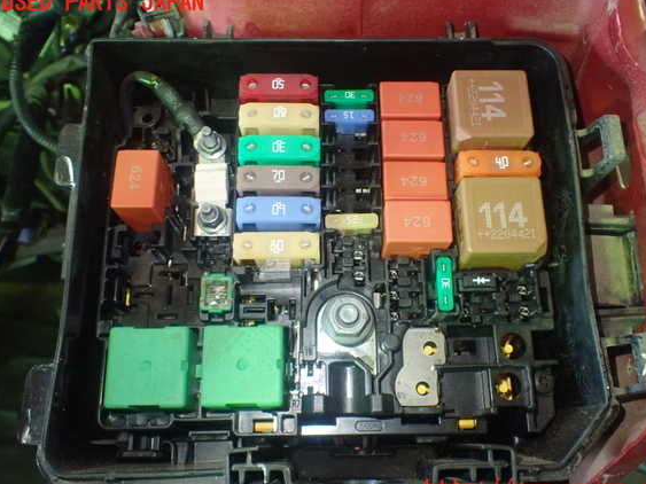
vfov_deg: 44.1
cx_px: 340
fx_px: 597
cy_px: 247
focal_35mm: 32
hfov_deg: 56.8
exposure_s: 1/60
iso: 800
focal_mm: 5.4
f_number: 2.3
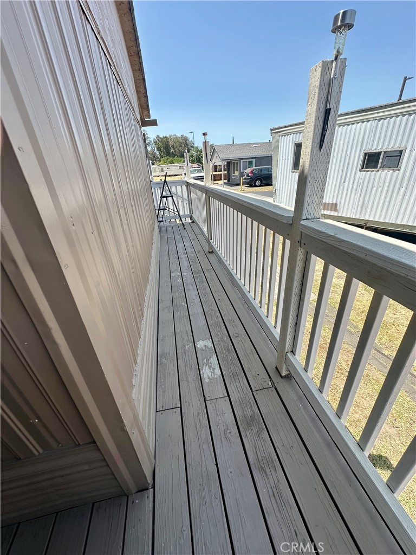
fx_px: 224
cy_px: 278
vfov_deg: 102.1
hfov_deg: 85.7
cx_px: 208
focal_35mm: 14
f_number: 2.2
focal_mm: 2.22
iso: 40
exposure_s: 1/716
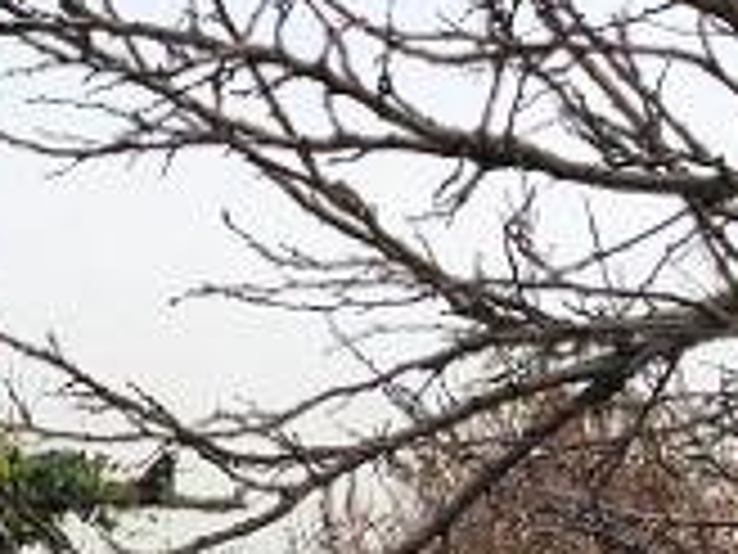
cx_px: -495
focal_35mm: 137
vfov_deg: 9.8
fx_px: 2921
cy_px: 1221
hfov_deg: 13.3
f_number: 1.8
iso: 20
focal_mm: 4
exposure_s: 1/1297
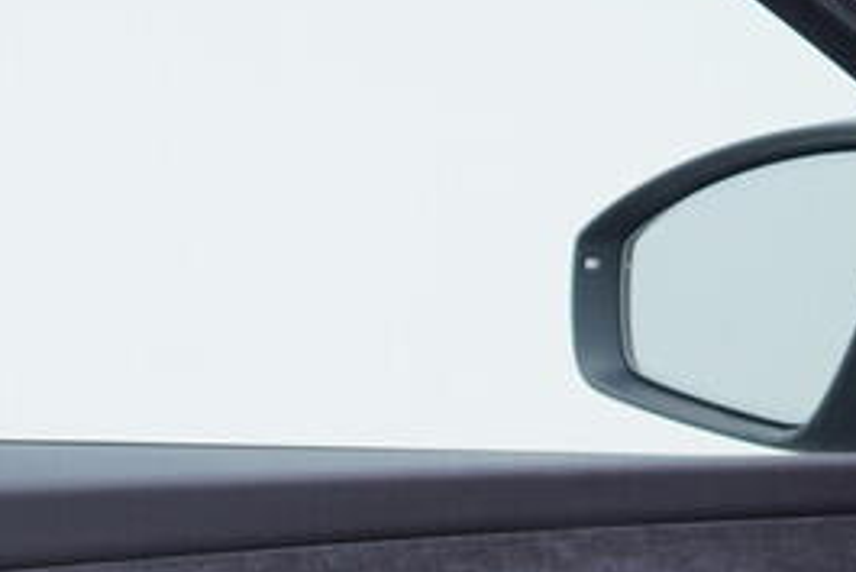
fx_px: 3307
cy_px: 1062
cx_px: 126
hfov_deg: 14.6
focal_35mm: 139
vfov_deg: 9.4
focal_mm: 24
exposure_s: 1/50
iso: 125
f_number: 3.2
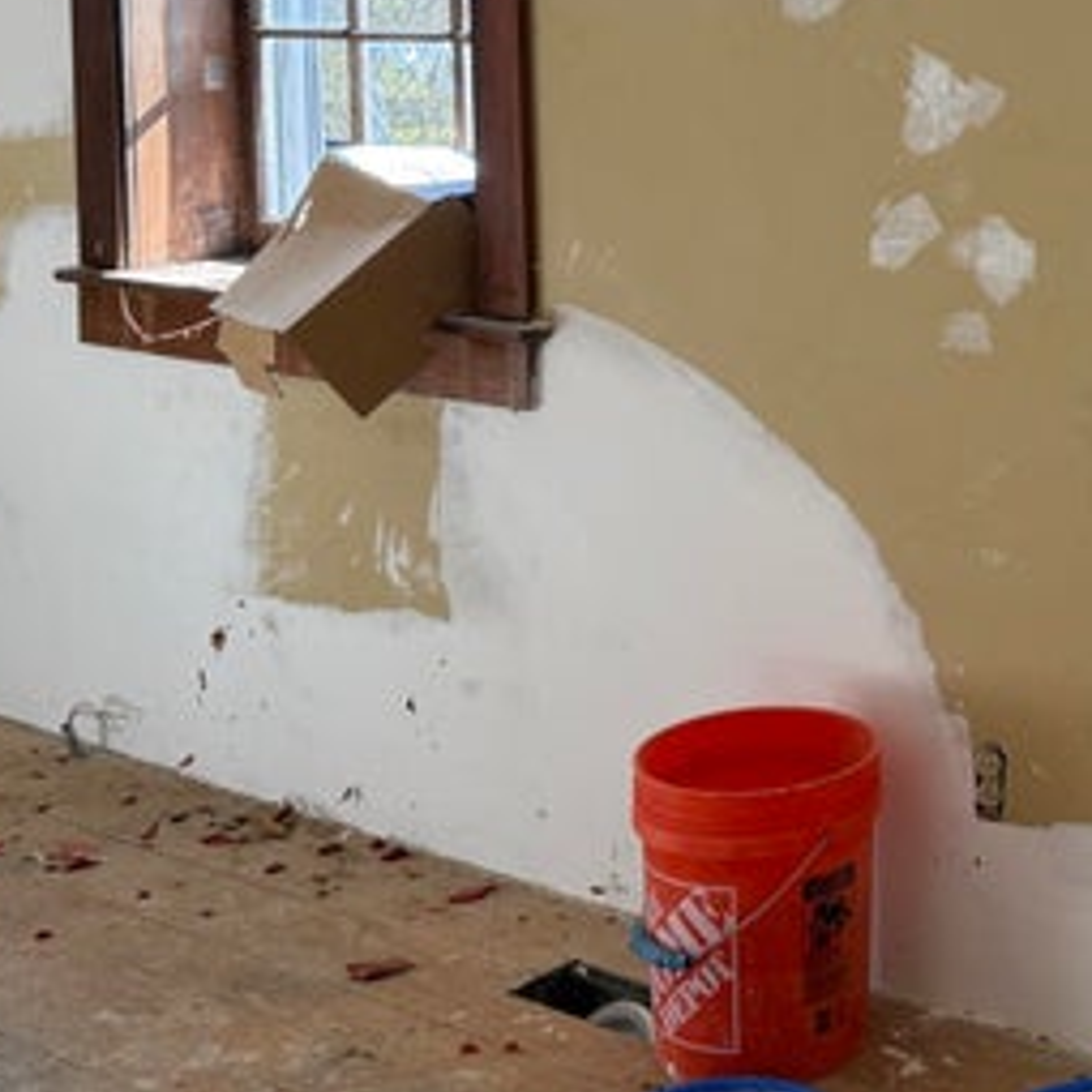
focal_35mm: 71
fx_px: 2534
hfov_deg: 22.8
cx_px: 1214
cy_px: 0
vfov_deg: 23.3
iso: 100
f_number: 1.78
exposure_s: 1/302
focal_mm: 6.76
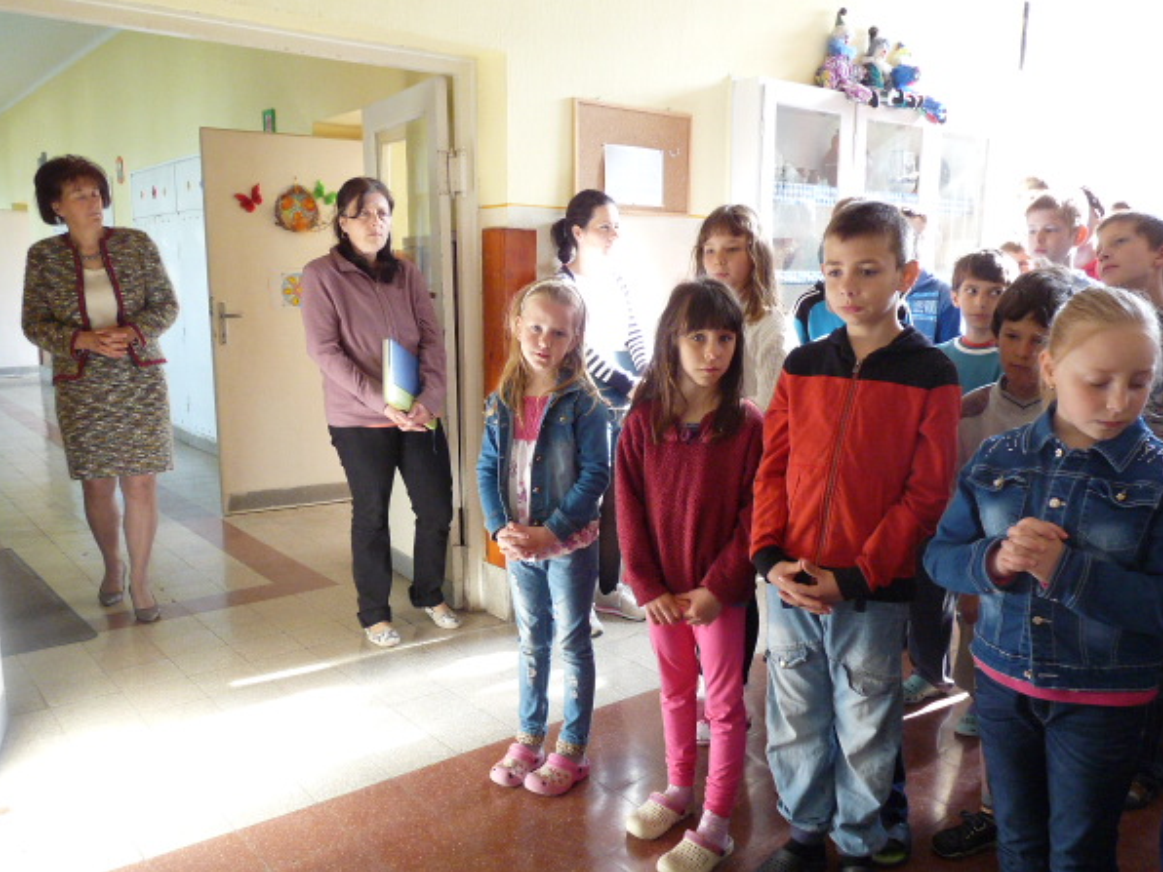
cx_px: 607
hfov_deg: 61.6
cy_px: 466
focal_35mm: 29
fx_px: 974
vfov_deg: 48.2
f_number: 2.8
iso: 400
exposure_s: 1/60
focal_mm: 4.8
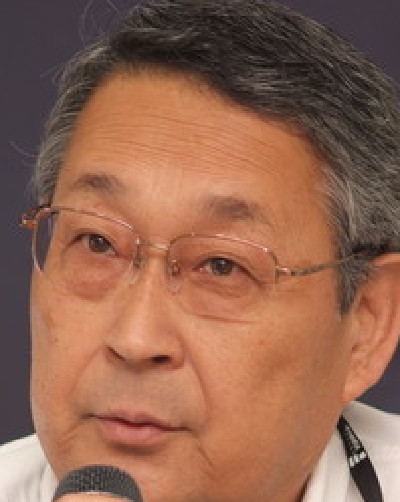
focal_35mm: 722
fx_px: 10697
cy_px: 411
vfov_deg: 2.7
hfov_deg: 2.1
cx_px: 182
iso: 320
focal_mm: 180
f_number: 2.8
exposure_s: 1/125
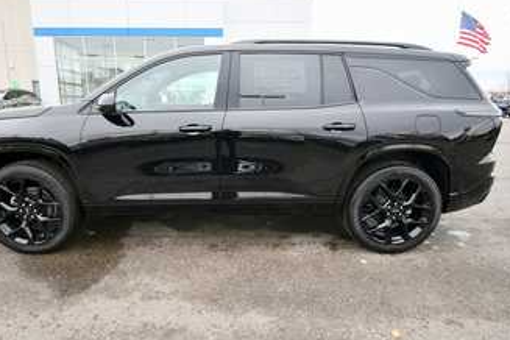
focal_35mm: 22
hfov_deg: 78.4
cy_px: 163
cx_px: 229
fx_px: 312
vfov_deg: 57.2
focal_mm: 12
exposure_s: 1/250
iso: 720
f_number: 4.8
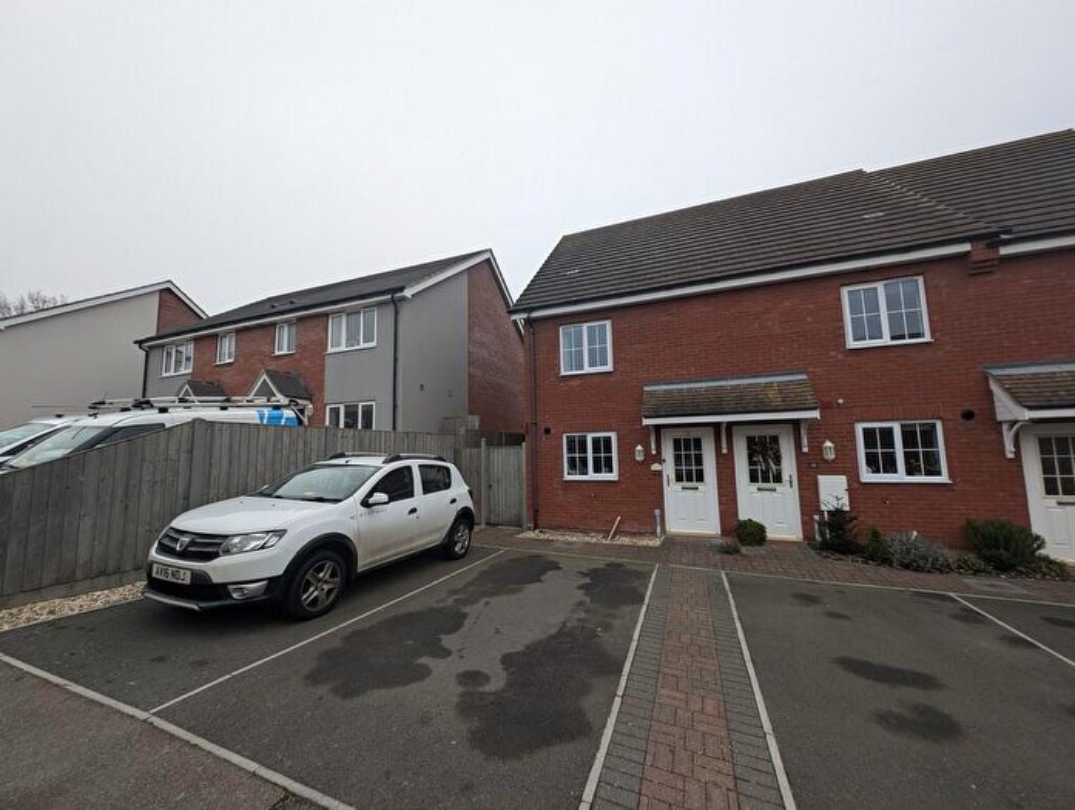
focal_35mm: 12
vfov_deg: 94.7
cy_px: 405
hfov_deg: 110.4
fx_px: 373
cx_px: 538
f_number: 1.95
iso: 42
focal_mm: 2.23
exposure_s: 1/170
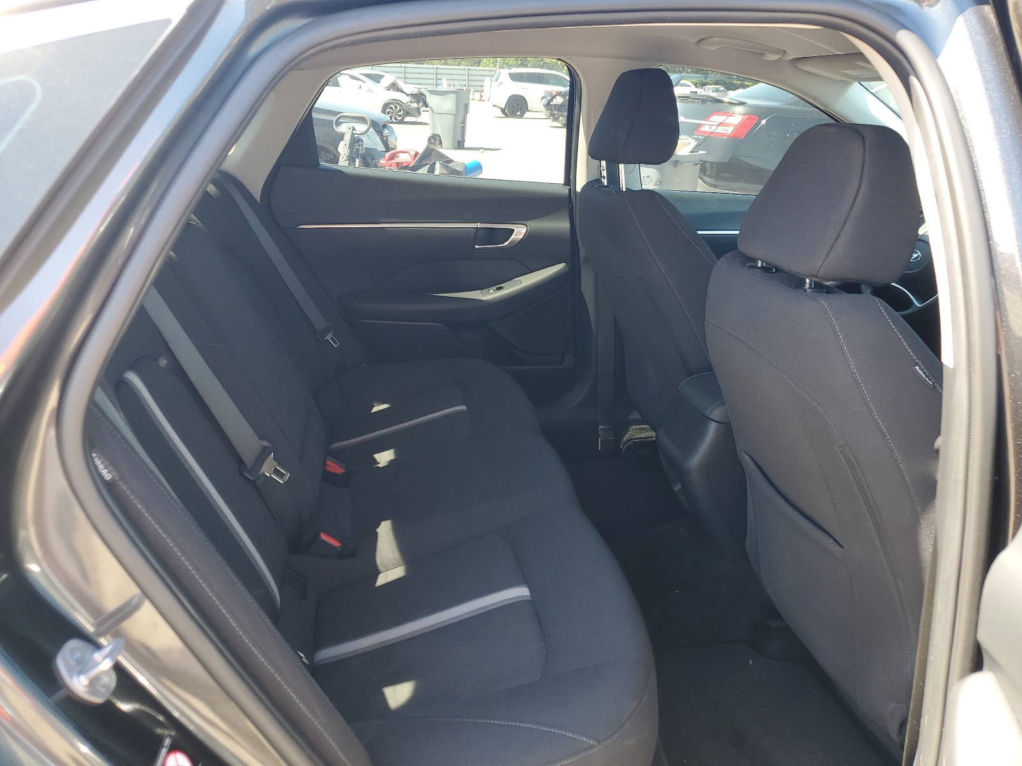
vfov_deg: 53.1
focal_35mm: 26
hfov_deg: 67.3
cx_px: 511
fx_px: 768
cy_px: 383
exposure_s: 1/123
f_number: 1.5
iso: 50
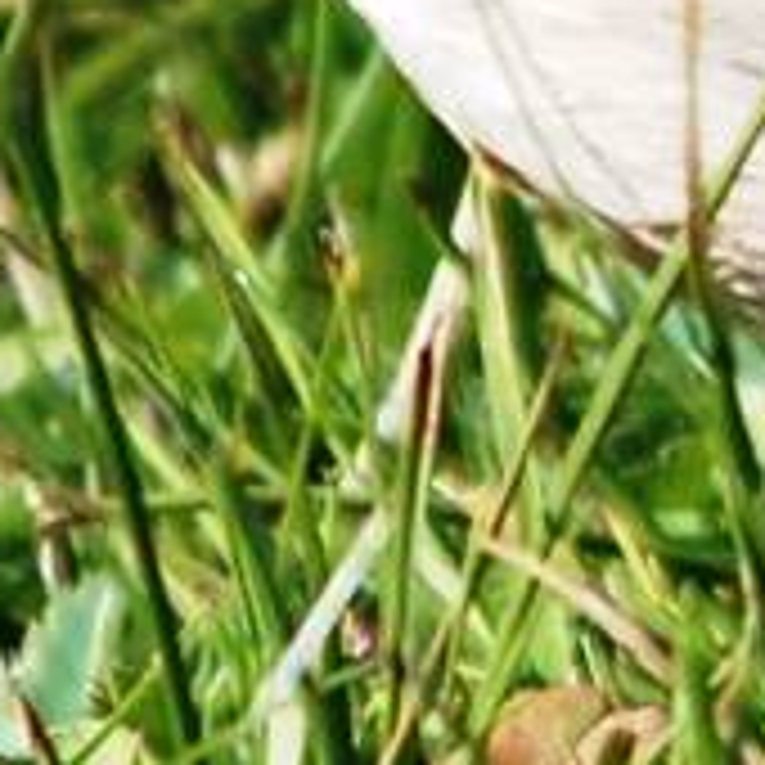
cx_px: 576
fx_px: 149742
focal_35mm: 5989
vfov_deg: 0.3
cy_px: -560
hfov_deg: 0.3
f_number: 6.3
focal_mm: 500
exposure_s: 1/500
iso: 200
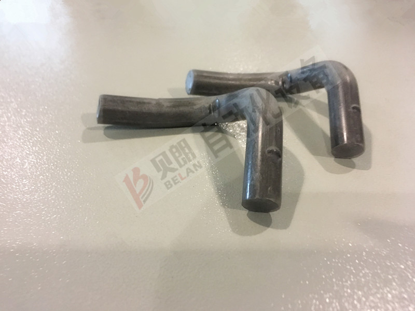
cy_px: 156
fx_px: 348
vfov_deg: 48.2
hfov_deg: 61.7
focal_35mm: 29
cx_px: 208
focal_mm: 4.15
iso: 80
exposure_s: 1/10
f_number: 2.2
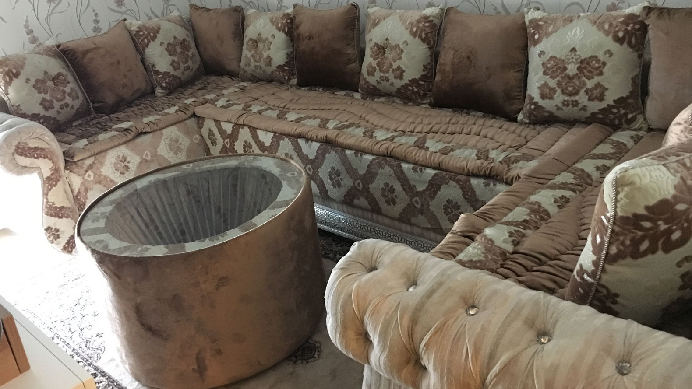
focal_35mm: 32
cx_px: 346
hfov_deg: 61.0
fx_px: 587
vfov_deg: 36.5
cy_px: 149
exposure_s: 1/17
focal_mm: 4.15
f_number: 2.2
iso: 320
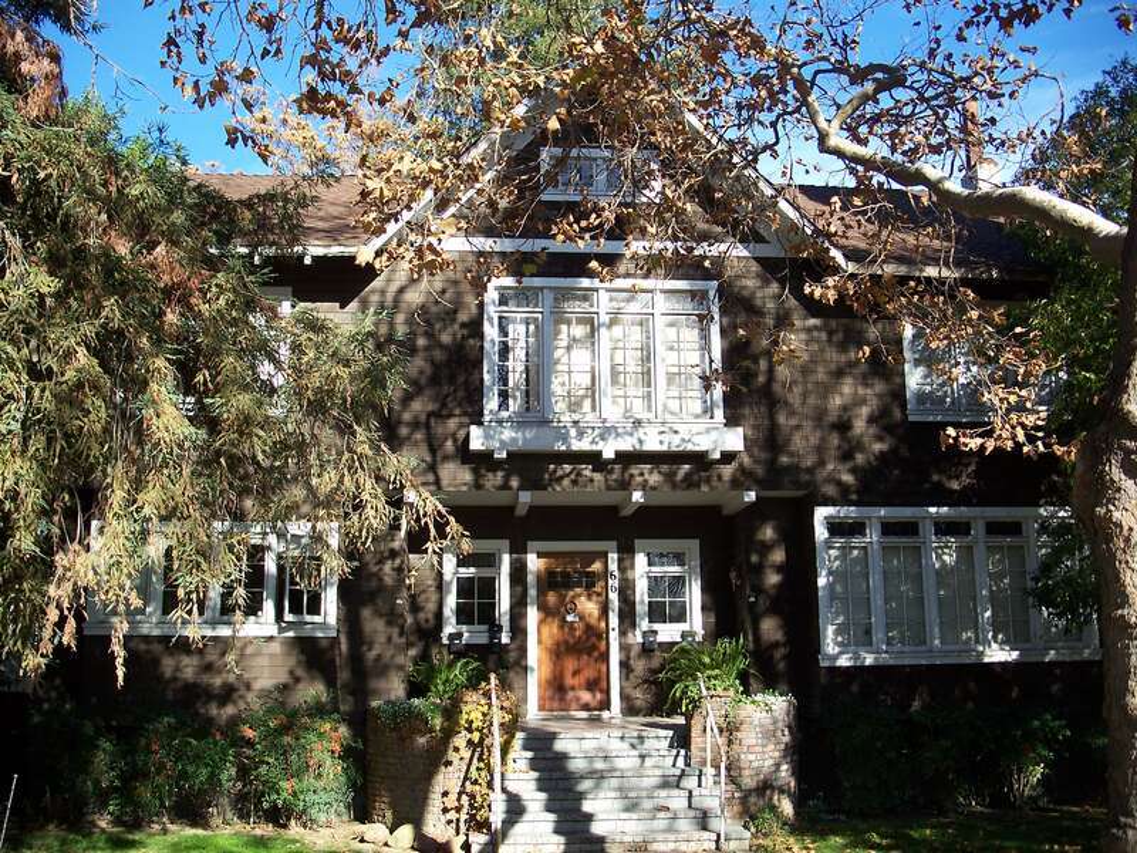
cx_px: 568
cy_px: 426
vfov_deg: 38.7
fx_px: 1215
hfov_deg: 50.1
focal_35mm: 37
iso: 64
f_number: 2.8
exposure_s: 1/320
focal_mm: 7.8
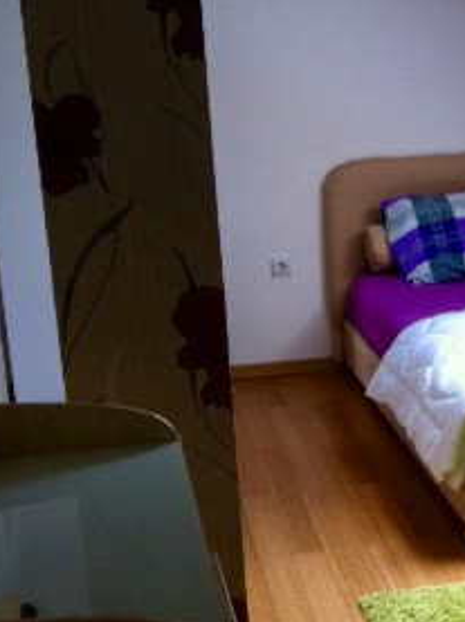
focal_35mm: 81
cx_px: 413
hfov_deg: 17.9
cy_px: 427
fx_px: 1454
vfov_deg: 24.0
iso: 100
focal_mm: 3.85
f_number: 2.8
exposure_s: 1/60
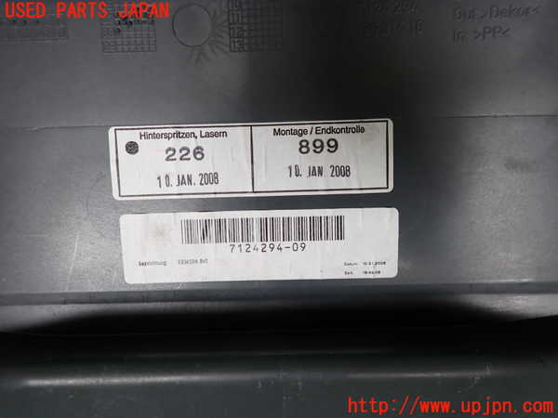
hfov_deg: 69.4
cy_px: 209
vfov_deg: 54.9
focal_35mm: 25
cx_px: 279
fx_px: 403
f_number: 2
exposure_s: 1/100
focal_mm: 4.5
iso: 100
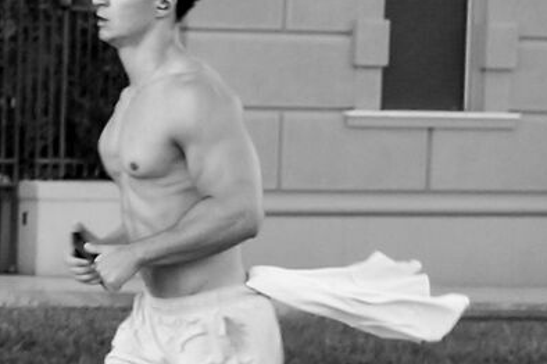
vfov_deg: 5.0
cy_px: 438
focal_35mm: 274
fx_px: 4160
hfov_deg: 7.3
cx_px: -414
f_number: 4
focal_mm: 30
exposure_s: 1/160
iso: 320
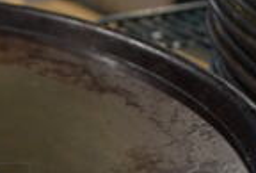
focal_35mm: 114
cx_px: -155
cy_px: 169
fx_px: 813
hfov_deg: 16.0
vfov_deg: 12.0
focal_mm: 18
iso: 800
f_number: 3.5
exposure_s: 1/125
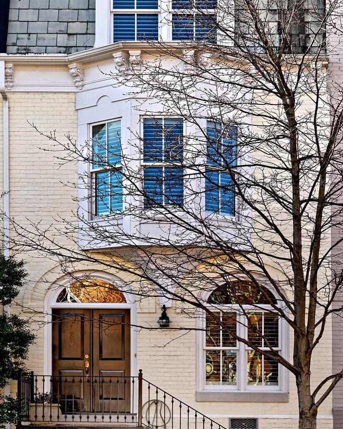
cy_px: 186
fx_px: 749
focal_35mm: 59
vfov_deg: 31.9
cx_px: 178
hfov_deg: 25.8
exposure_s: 1/125
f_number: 10
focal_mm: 36
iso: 320
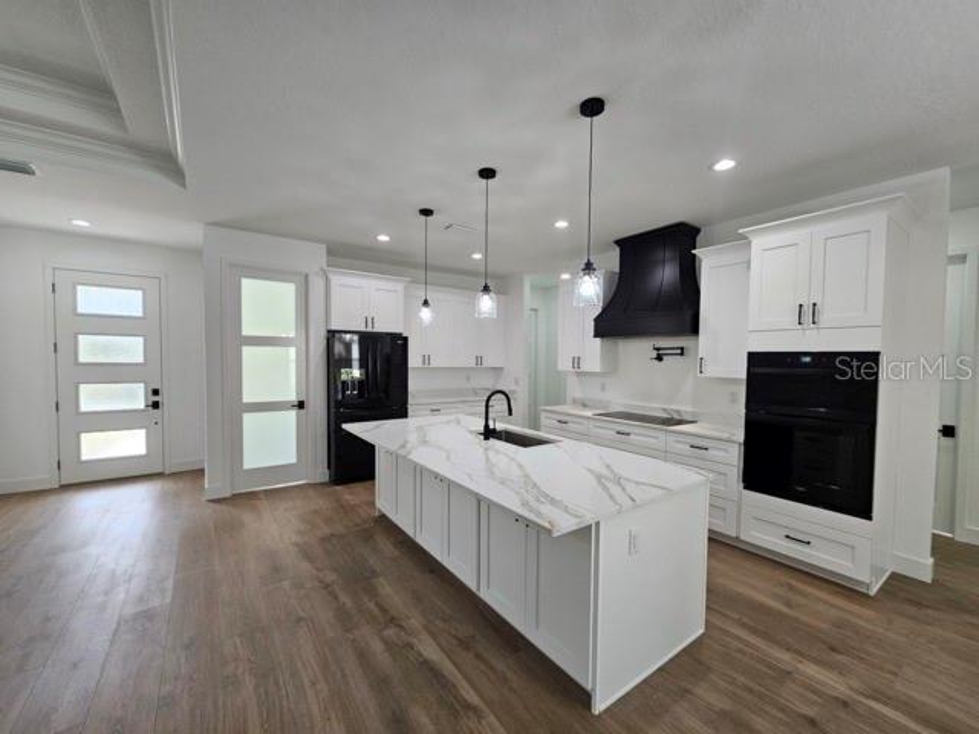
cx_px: 490
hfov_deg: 106.2
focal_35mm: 13
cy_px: 367
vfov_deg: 89.9
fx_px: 368
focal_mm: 2.2
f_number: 2.2
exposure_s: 1/60
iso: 100
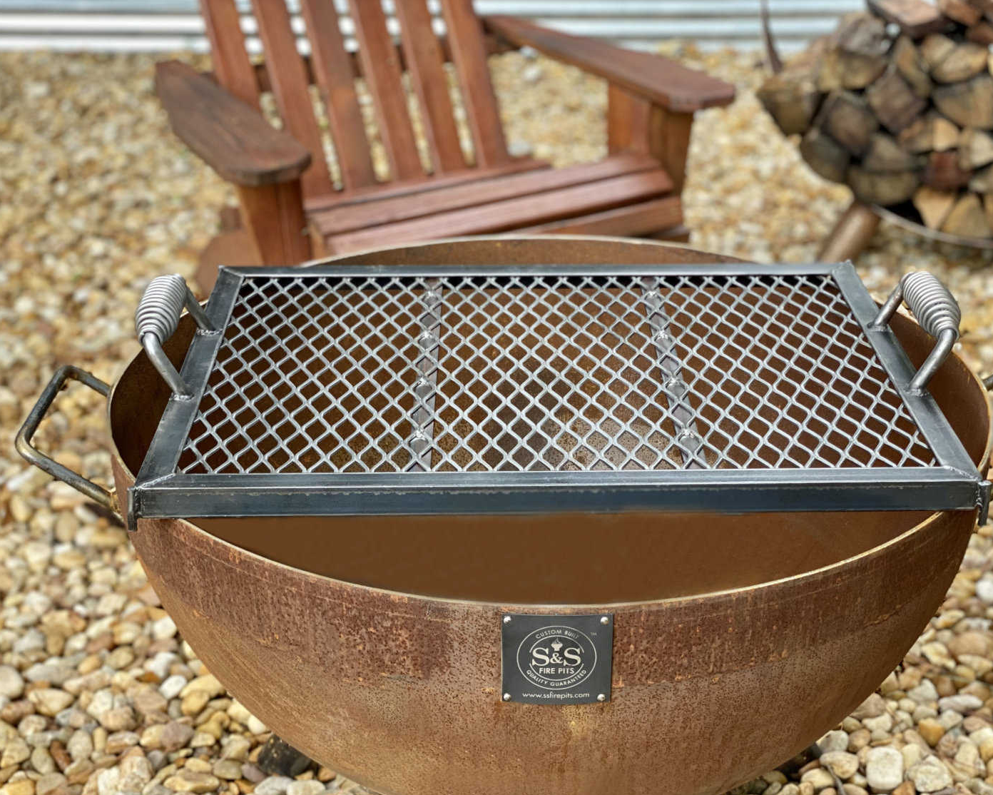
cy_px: 410
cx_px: 544
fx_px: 1646
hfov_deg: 33.5
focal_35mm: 56
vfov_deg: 27.1
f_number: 2
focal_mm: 6
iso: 80
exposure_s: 1/122
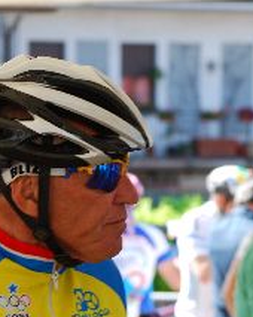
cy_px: 199
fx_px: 2737
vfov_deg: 6.6
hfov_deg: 5.3
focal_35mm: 292
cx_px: 60
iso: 200
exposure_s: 1/100
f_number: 8
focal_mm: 98
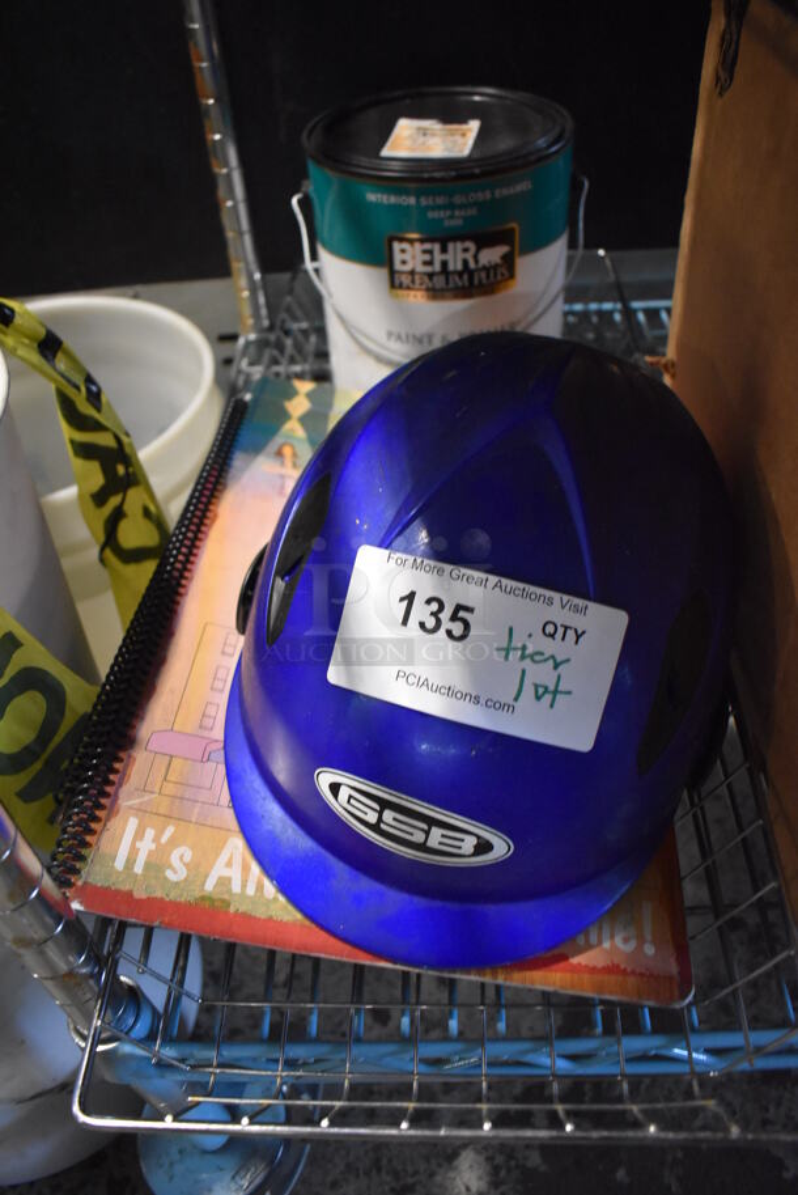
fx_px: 896
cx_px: 399
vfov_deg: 67.3
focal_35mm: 27
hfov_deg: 48.0
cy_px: 598
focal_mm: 18
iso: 3200
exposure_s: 1/125
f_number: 3.5
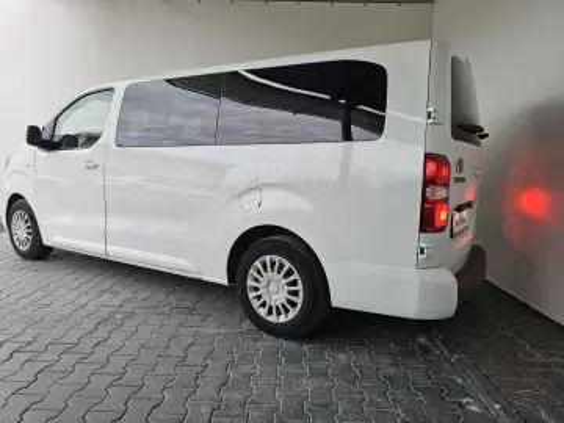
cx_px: 282
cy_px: 212
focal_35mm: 23
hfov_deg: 73.9
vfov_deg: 58.9
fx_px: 375
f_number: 1.7
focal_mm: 6.3
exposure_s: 1/180
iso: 32
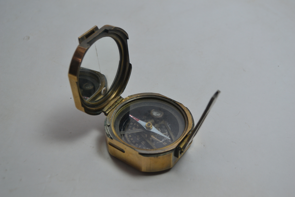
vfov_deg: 25.8
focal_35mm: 52
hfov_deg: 37.9
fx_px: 430
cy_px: 98
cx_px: 148
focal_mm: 35
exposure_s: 1/40
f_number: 5
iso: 400
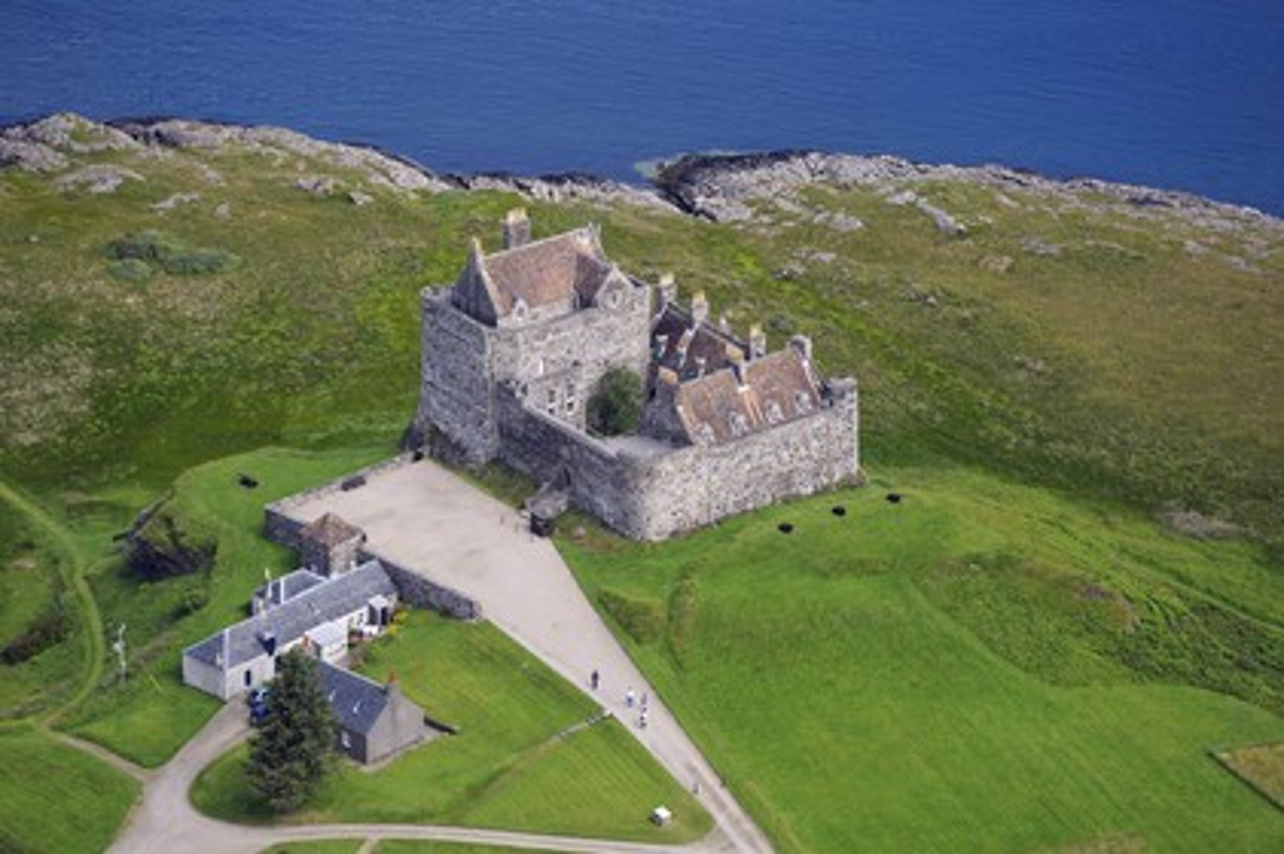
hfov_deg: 10.3
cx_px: 642
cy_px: 427
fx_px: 7128
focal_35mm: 200
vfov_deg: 6.9
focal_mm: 200
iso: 200
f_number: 5
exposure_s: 1/800
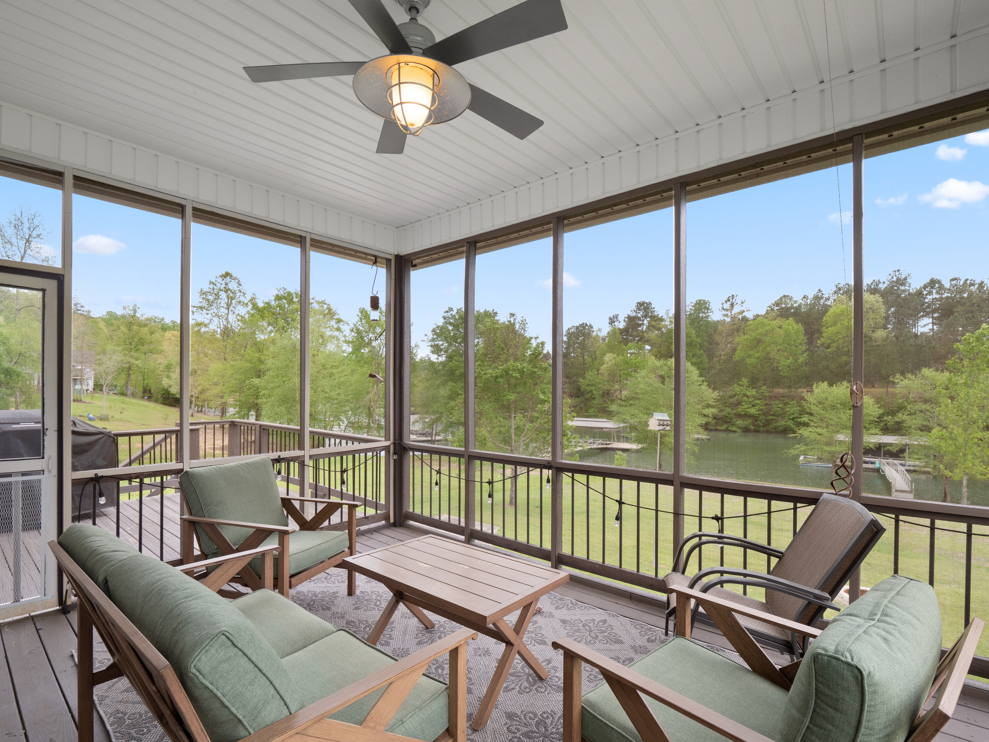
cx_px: 494
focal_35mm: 16
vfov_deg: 78.1
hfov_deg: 94.5
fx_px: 457
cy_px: 371
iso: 200
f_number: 5.6
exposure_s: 1/40
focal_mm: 8
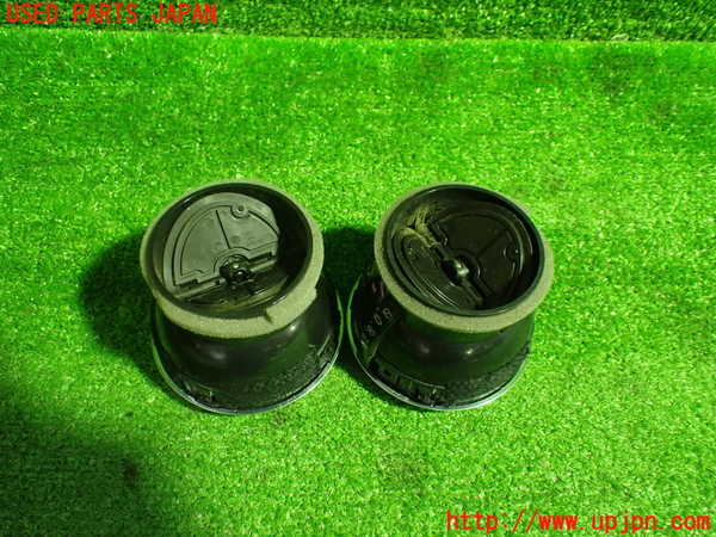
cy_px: 268
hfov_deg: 60.0
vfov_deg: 46.8
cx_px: 358
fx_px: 621
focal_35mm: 30
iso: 800
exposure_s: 1/50
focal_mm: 5.4
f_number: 2.3
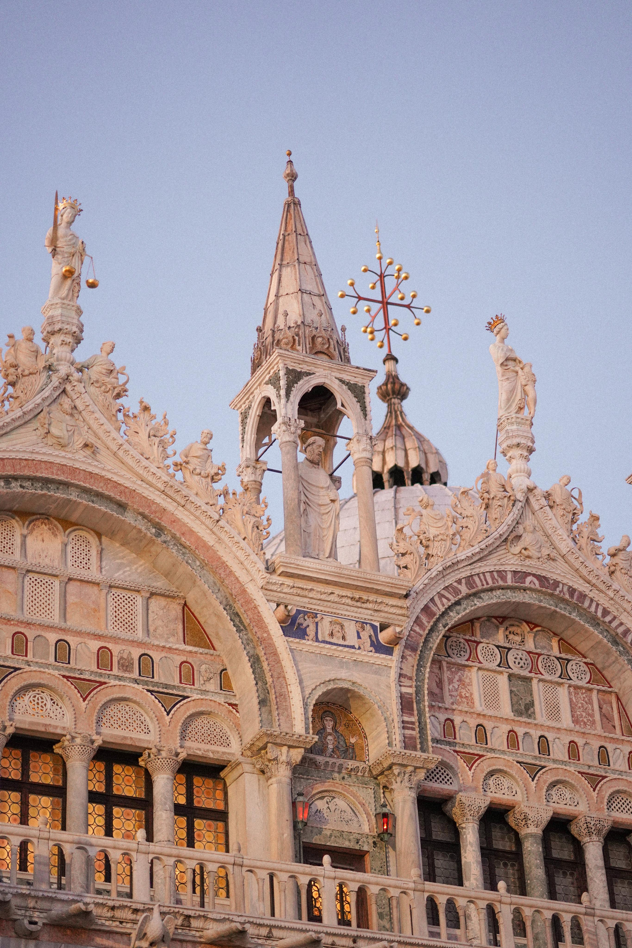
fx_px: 2238
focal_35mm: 85
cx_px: 316
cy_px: 474
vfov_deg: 23.9
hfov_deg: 16.1
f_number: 1.4
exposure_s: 1/250
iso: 3200
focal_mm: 85
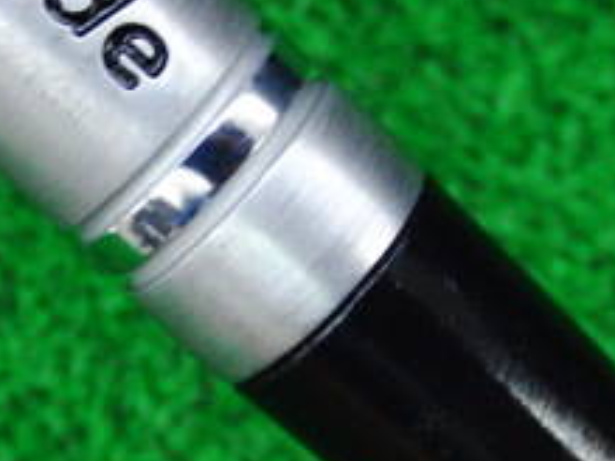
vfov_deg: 13.7
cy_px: 202
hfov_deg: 18.1
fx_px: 1918
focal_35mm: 108
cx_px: 149
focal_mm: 6.42
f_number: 3.6
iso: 400
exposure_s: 1/40
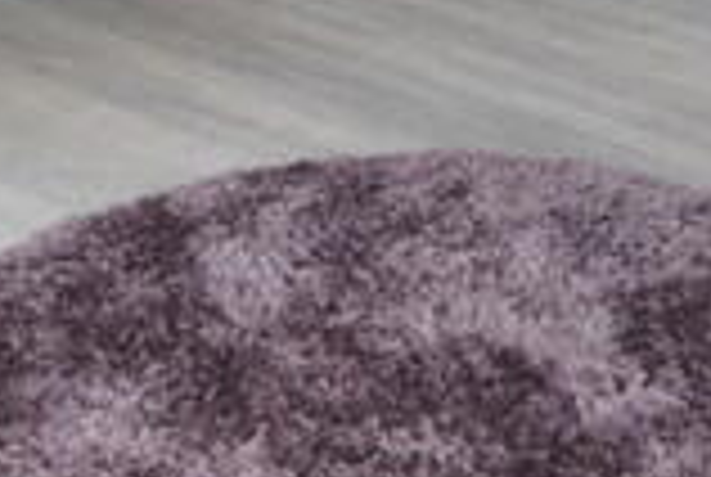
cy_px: -295
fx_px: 2209
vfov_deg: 11.7
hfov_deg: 18.3
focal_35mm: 112
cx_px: 360
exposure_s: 1/125
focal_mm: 11.5
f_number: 5.6
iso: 160
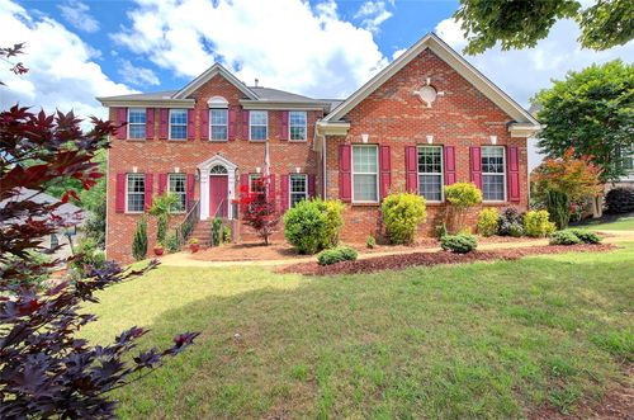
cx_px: 317
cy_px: 210
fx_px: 281
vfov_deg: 73.5
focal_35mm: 16
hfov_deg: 96.9
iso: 400
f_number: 11
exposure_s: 1/160
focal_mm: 16
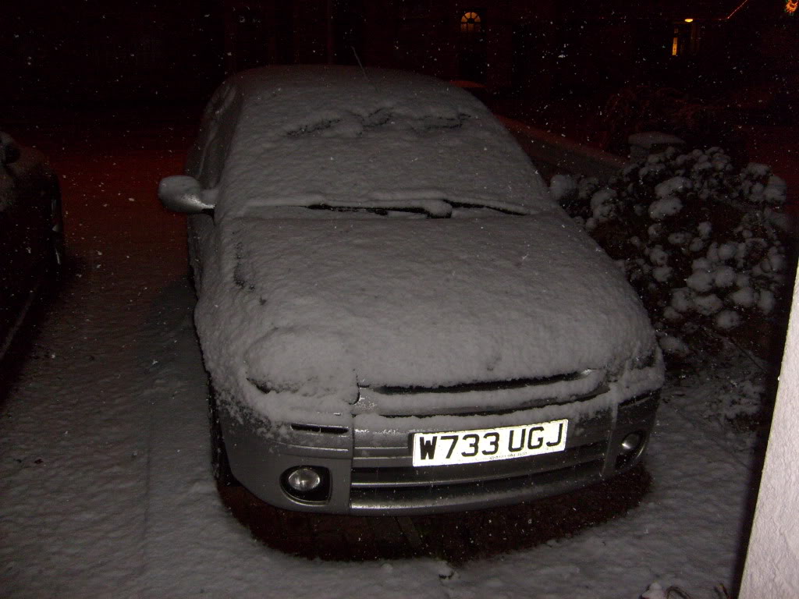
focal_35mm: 35
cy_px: 300
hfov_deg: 52.6
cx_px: 400
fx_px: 808
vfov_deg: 40.7
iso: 100
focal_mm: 5.8
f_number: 2.8
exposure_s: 1/45
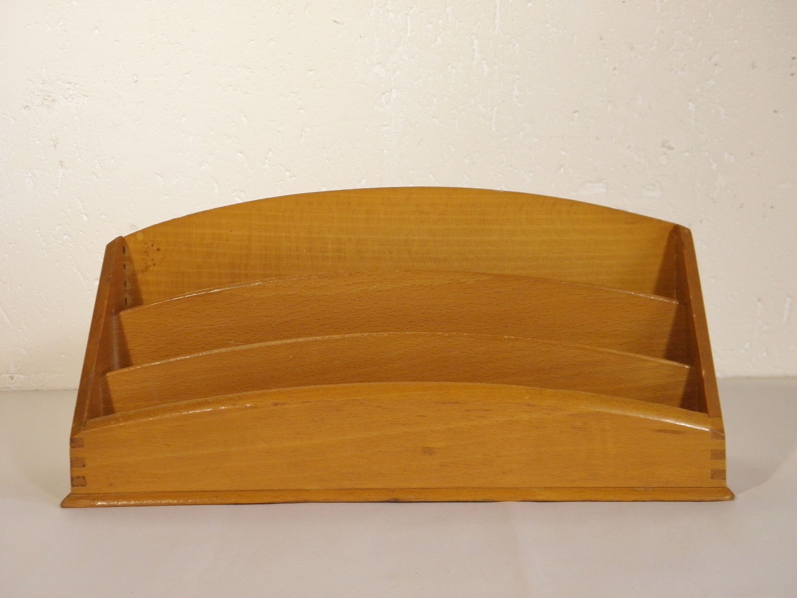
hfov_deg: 32.7
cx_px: 398
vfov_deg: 24.8
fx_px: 1358
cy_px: 299
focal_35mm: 59
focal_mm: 10.6
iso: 200
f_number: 4.1
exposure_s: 1/25
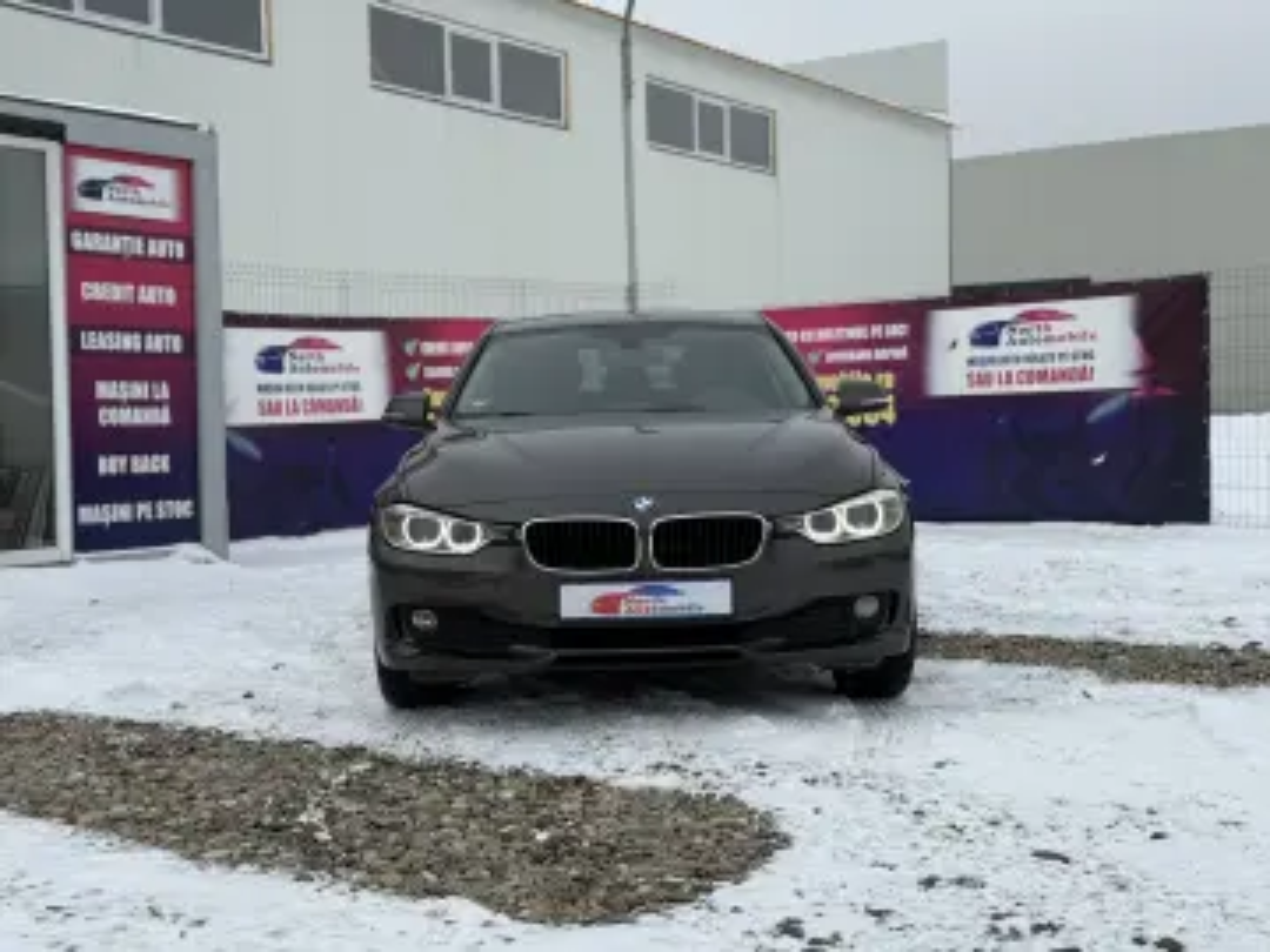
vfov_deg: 30.3
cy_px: 476
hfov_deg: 39.7
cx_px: 635
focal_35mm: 48
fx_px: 1761
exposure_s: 1/5208
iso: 80
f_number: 1.78
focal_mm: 6.76
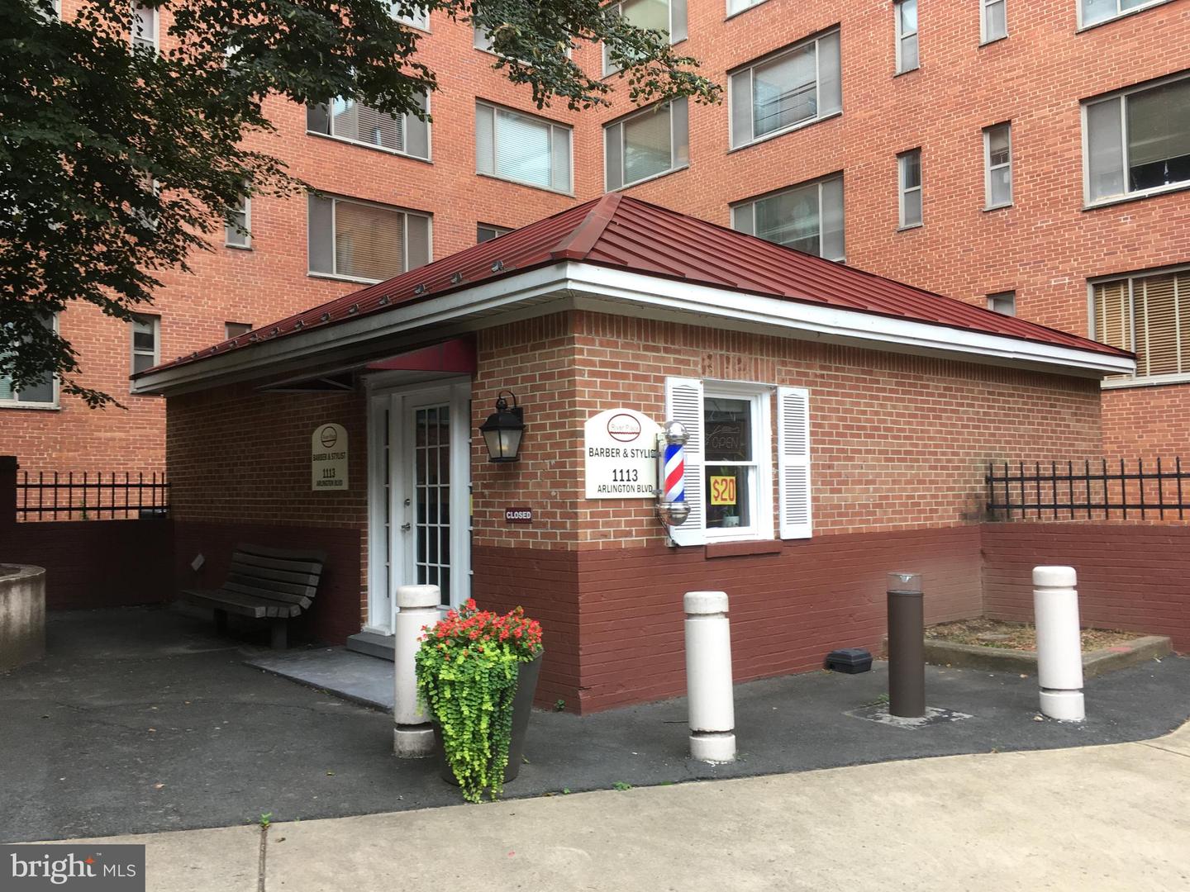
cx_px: 595
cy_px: 446
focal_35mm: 29
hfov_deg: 61.7
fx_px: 997
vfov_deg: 48.2
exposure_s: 1/120
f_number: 2.2
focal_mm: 4.15
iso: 32
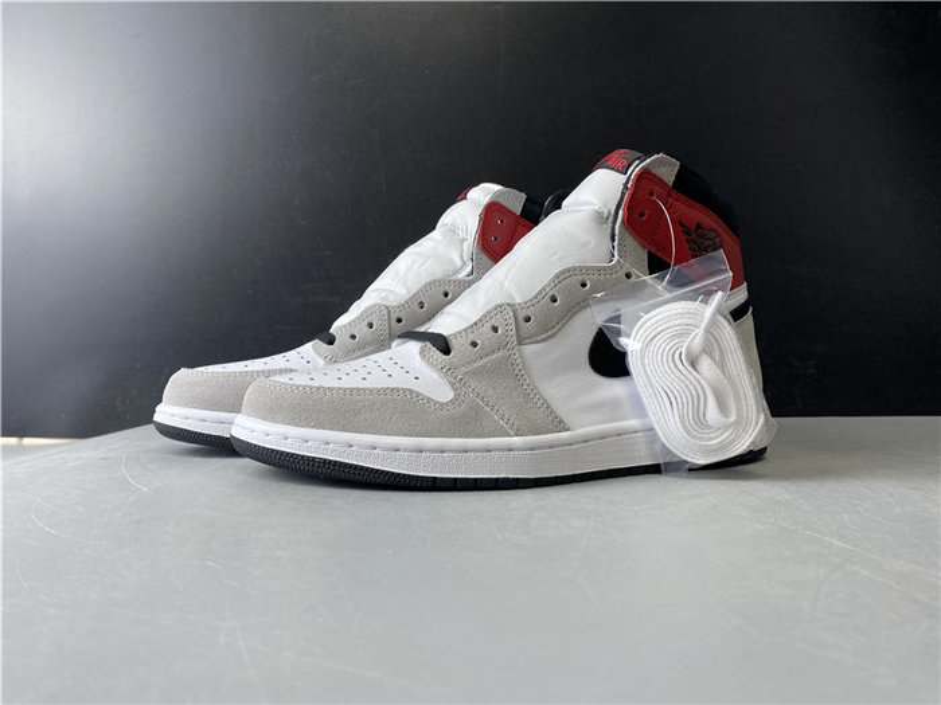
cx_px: 470
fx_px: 707
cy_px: 352
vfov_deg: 53.1
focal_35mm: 26
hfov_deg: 67.3
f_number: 1.8
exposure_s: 1/100
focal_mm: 4.25
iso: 80
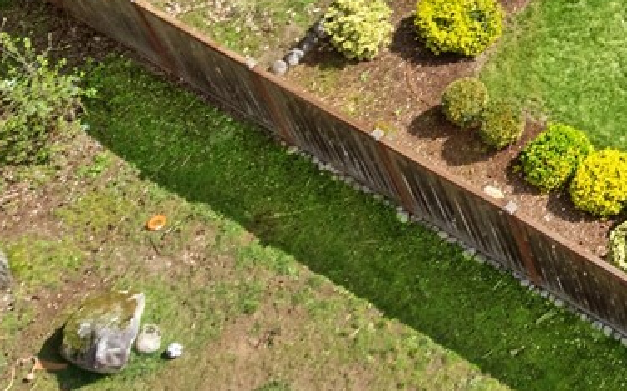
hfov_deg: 17.6
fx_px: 1725
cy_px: 10
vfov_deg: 12.8
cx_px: 1040
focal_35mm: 101
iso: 100
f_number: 2.8
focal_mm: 8.38
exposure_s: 1/240
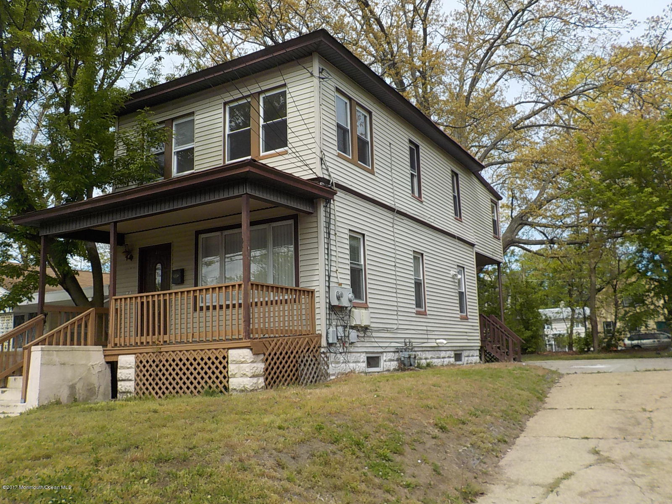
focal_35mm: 30
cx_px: 336
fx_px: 582
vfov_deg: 46.8
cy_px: 252
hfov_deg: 60.0
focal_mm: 4.1
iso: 125
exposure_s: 1/1000
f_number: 3.3
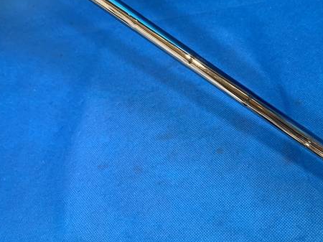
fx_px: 345
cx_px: 224
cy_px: 96
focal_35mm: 37
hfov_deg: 49.0
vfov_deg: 38.5
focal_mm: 4.25
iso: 100
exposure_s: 1/60
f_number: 1.8
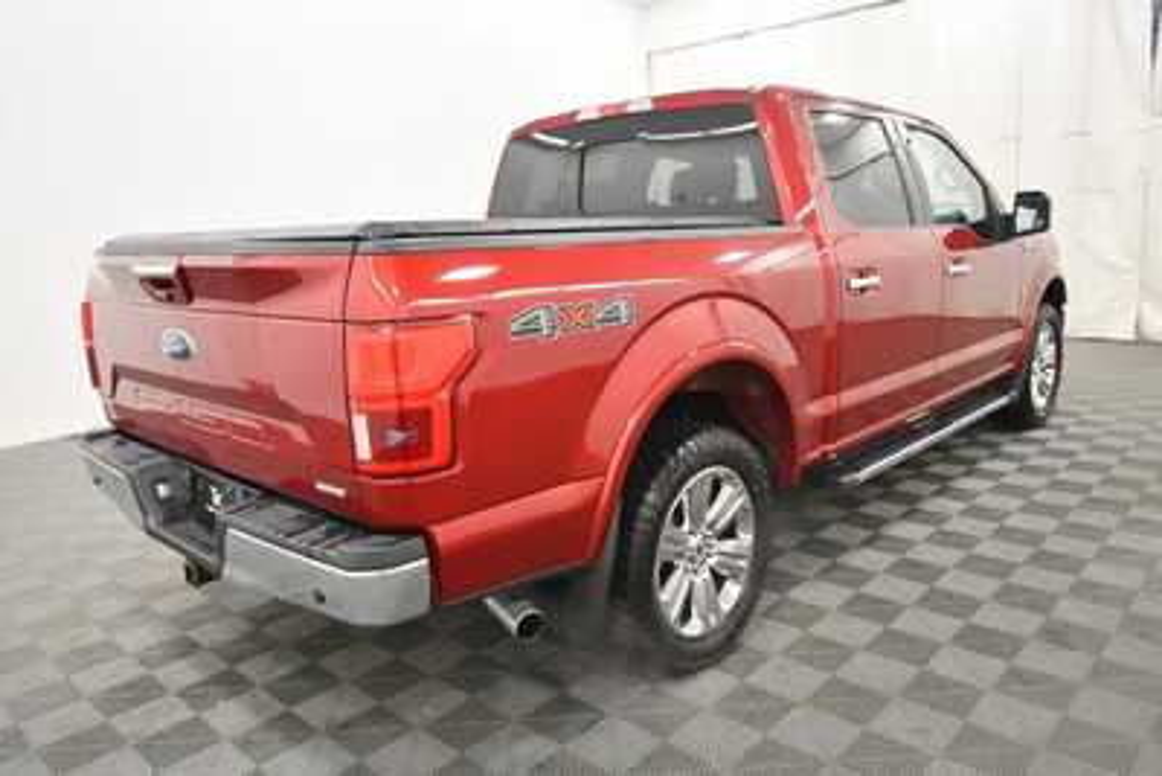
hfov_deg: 71.5
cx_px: 581
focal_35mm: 25
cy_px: 388
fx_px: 807
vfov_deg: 51.3
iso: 1600
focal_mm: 17
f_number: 5.3
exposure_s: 1/125
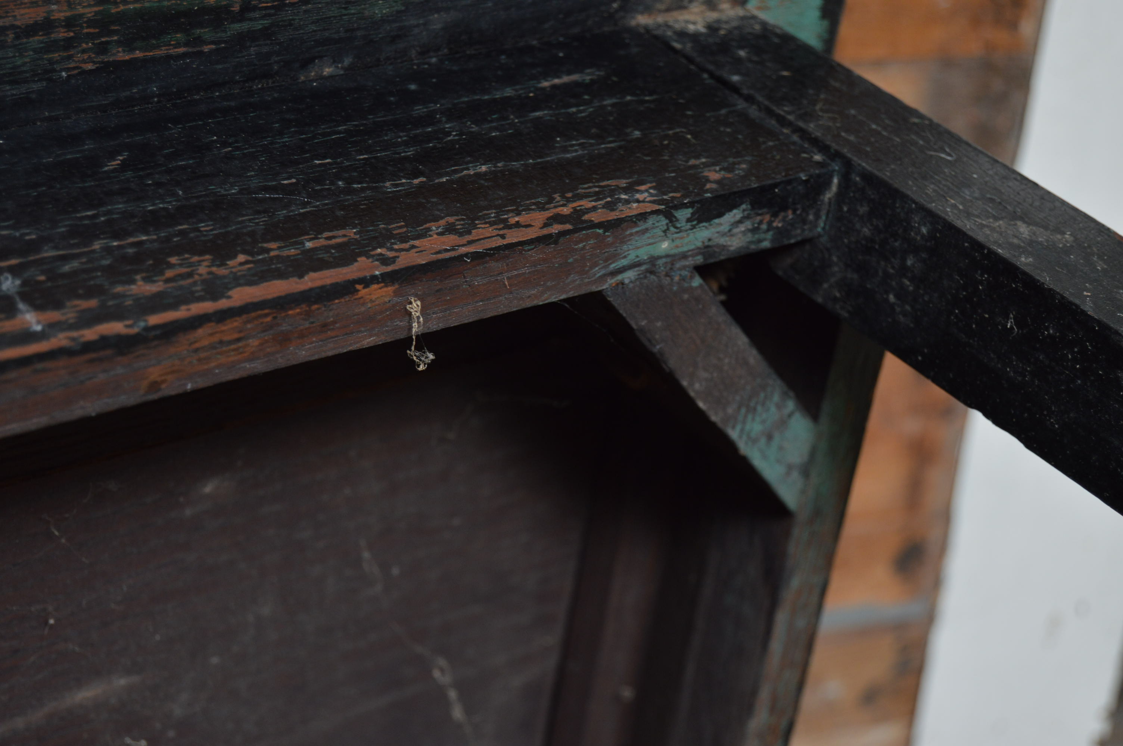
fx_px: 2571
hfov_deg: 24.6
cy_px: 373
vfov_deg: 16.5
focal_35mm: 82
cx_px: 562
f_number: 5.6
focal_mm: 55
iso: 400
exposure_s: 1/80
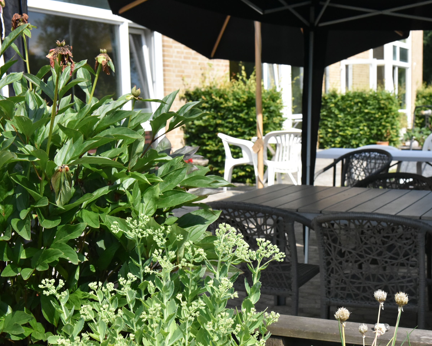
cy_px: 207
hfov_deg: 32.4
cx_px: 323
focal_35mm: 57
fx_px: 729
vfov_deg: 26.6
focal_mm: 38
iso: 4000
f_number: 8
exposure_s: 1/4000
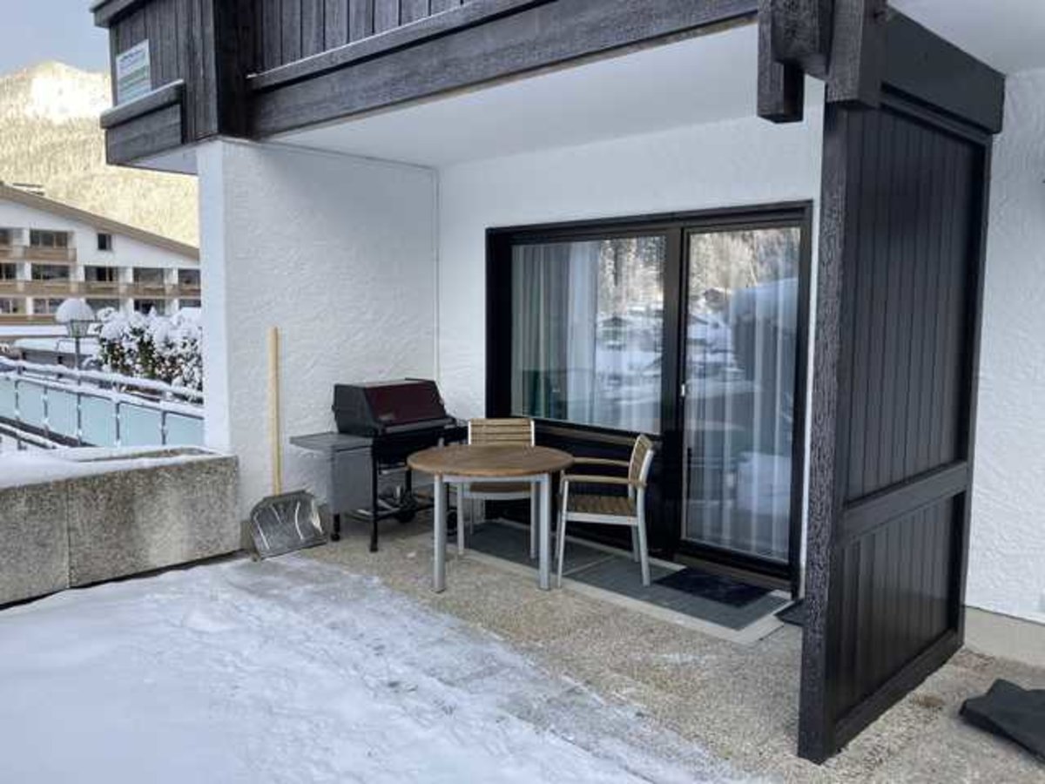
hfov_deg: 63.4
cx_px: 522
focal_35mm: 28
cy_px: 392
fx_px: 845
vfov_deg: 49.7
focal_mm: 3.99
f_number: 1.8
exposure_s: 1/316
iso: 20
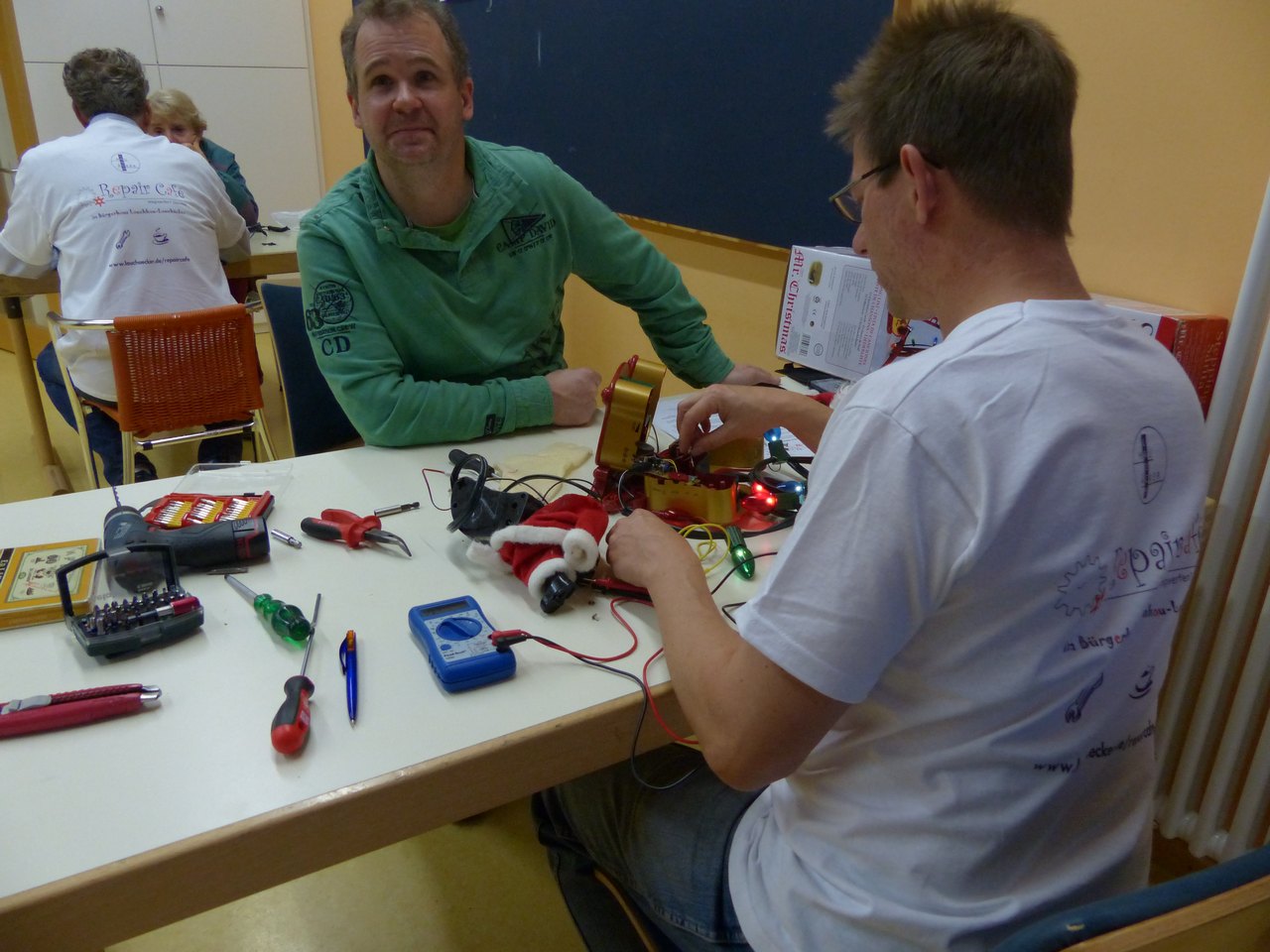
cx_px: 635
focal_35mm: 25
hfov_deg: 69.4
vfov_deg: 54.9
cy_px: 476
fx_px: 917
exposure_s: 1/60
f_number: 2.8
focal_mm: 4.5
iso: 320
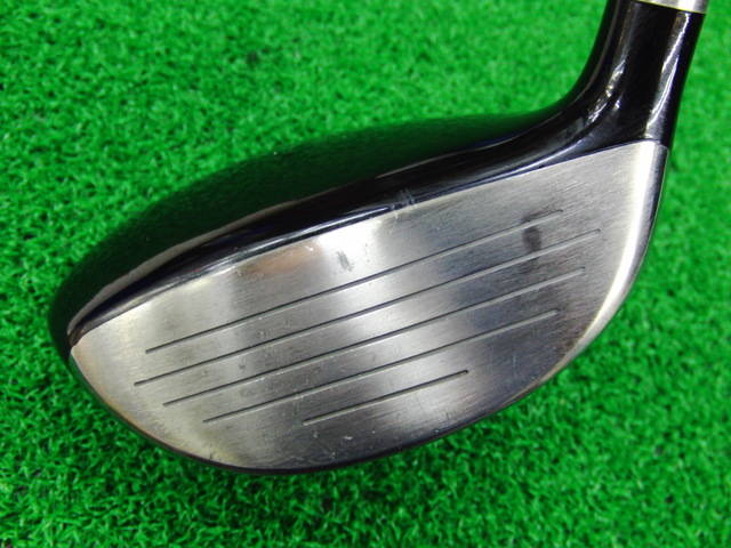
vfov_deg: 38.7
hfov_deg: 50.1
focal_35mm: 37
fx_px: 781
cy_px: 274
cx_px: 366
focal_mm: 6.42
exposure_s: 1/25
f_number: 3.6
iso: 400
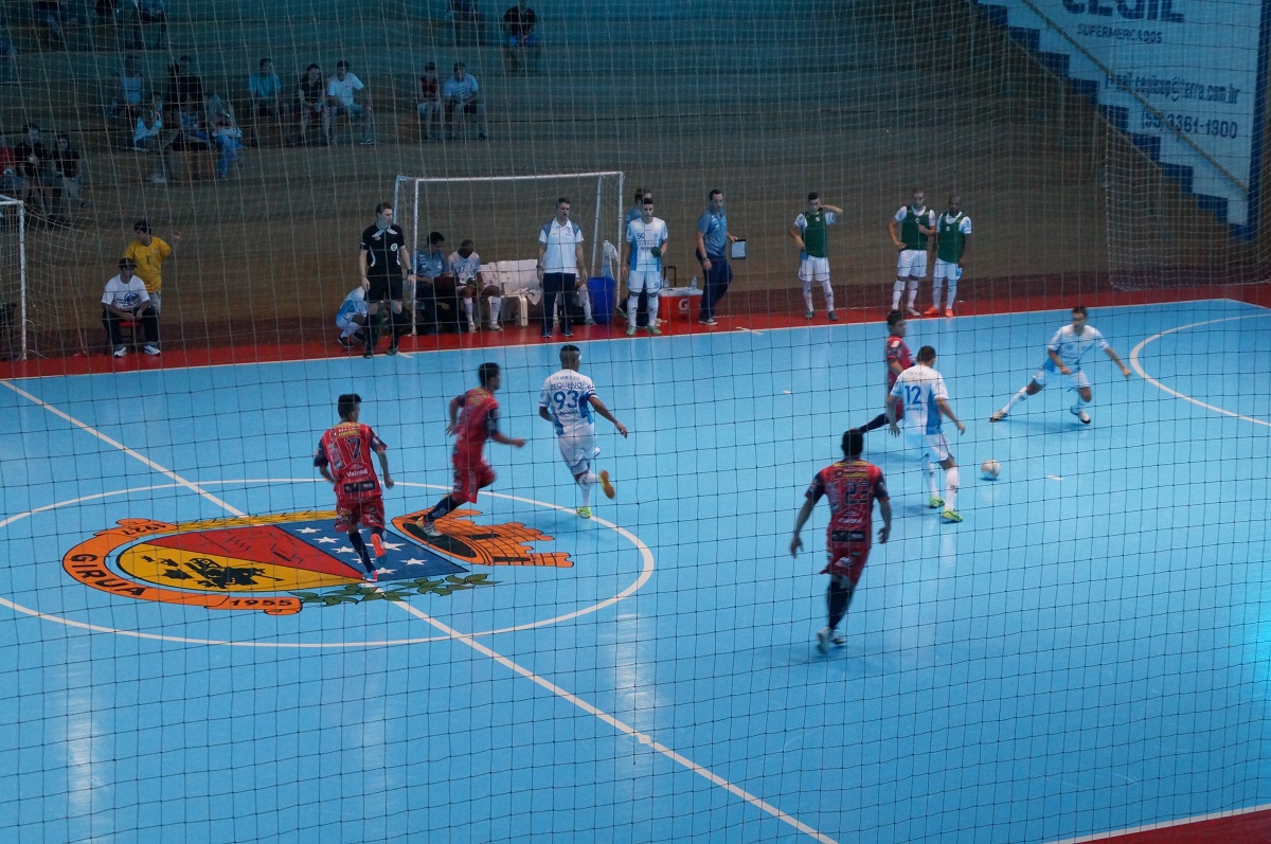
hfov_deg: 24.8
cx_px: 636
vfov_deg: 16.6
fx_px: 2891
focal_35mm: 82
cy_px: 422
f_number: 5.6
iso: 2000
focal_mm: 55
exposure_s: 1/100
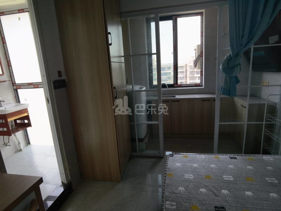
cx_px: 140
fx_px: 146
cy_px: 106
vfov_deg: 71.6
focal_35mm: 18
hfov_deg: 87.8
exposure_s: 1/100
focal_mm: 4.4
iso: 64
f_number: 1.8
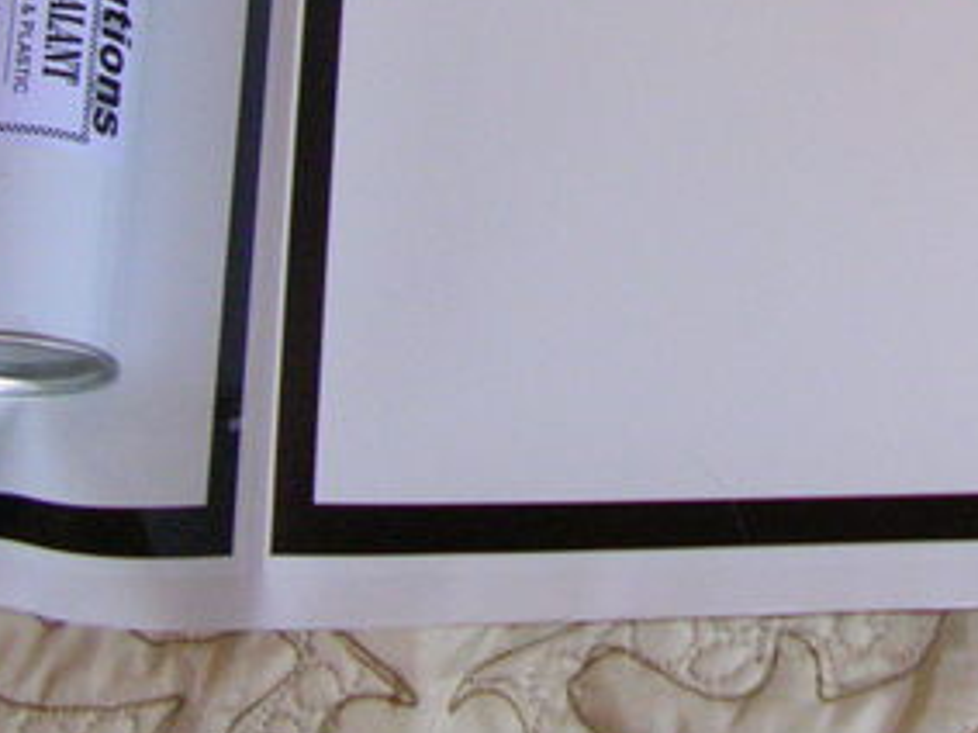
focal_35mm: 86
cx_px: 1009
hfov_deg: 21.8
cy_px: -76
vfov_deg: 16.6
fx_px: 2429
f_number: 2.8
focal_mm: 5.8
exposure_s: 1/18.2
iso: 400
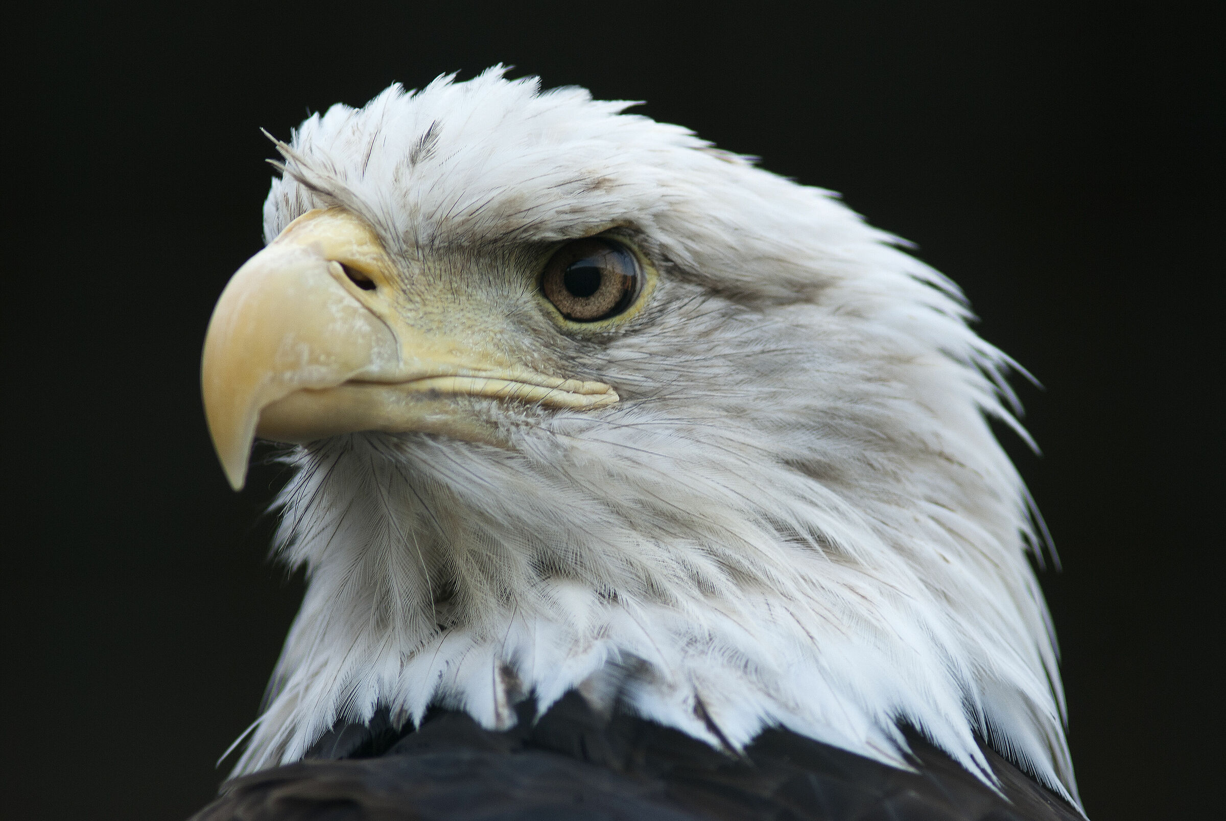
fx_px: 15344
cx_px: 613
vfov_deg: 3.1
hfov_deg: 4.6
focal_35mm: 450
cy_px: 410
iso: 100
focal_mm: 300
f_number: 4
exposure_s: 1/80
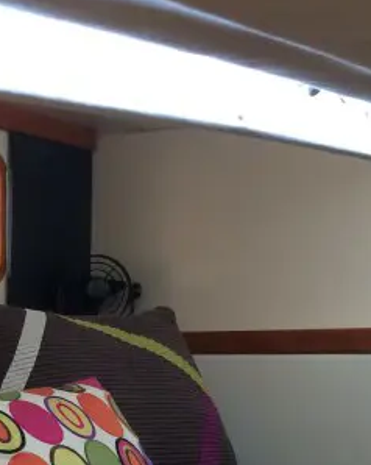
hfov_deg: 19.5
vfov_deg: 24.4
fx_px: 1044
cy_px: 418
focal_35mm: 76
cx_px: -9
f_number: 2.2
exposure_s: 1/30
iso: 100
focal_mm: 4.15
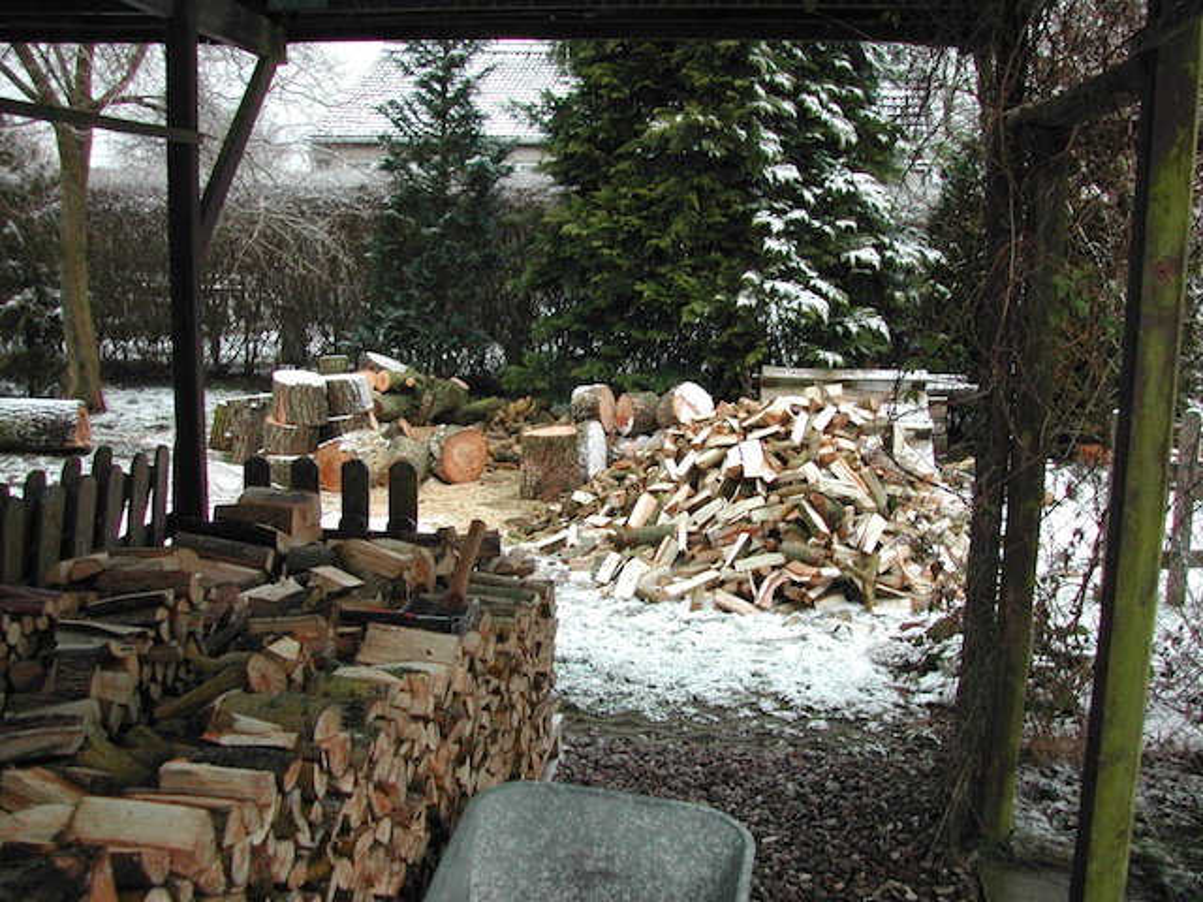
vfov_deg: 37.7
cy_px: 451
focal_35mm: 38
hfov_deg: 49.0
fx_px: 1321
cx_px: 602
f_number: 2.8
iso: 100
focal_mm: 8
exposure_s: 1/65.5
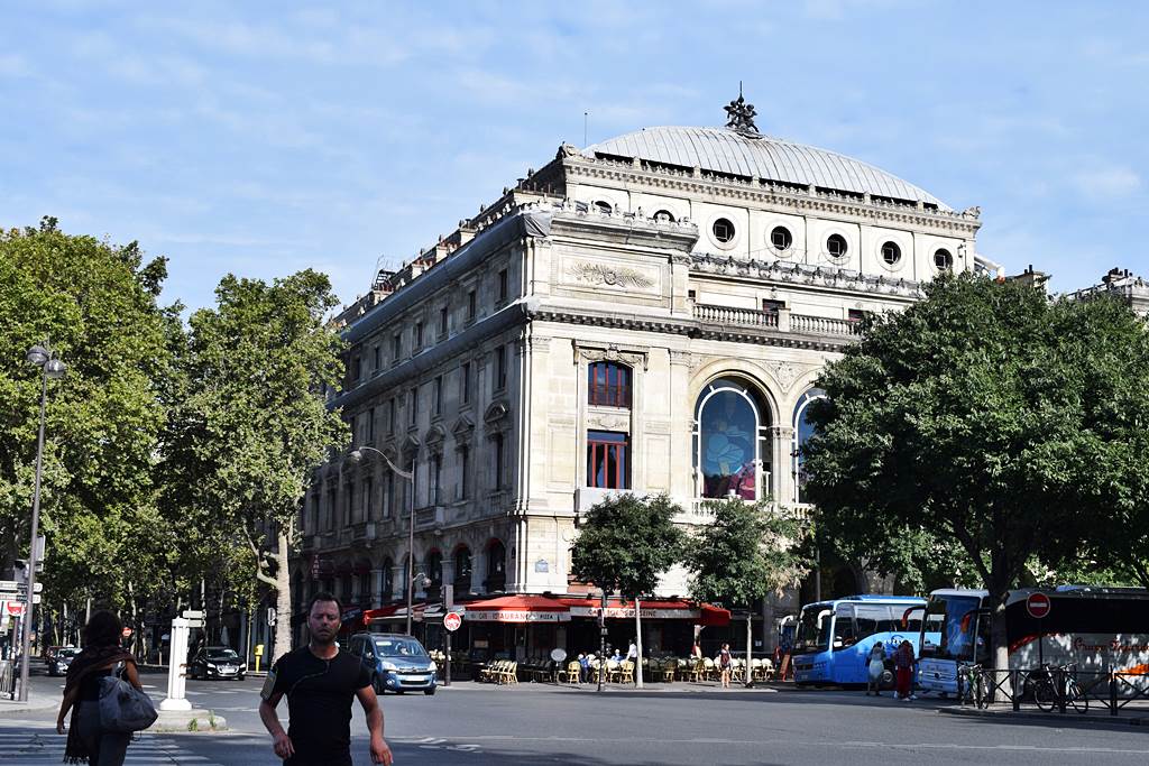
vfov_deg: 28.1
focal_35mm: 48
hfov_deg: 41.1
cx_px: 574
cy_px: 383
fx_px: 1532
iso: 200
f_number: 10
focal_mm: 32
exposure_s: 1/400
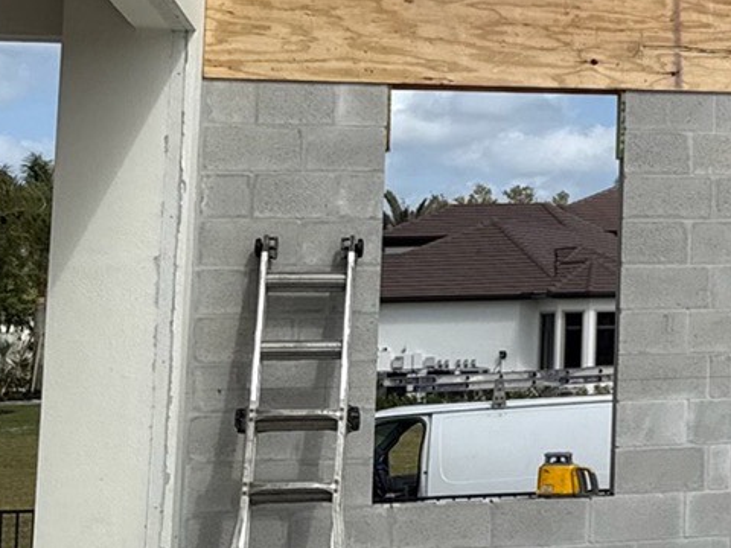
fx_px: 2027
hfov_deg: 17.5
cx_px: 1220
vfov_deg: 15.2
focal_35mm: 96
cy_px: 56
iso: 80
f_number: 1.78
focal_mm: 6.76
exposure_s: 1/6711
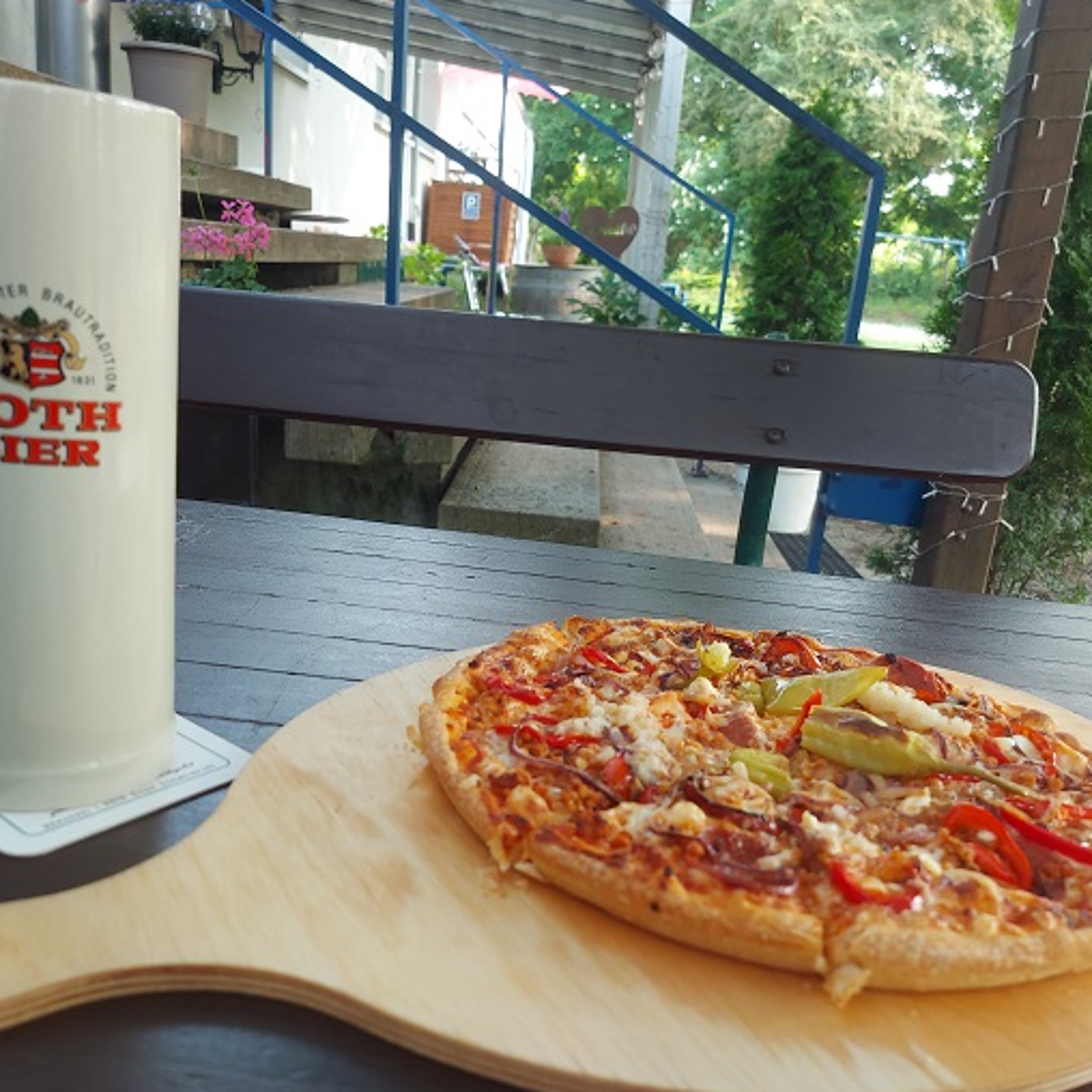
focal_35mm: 29
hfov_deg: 55.6
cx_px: 542
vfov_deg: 55.6
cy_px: 541
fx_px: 1035
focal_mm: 5.23
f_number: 1.8
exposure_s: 1/50
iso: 50
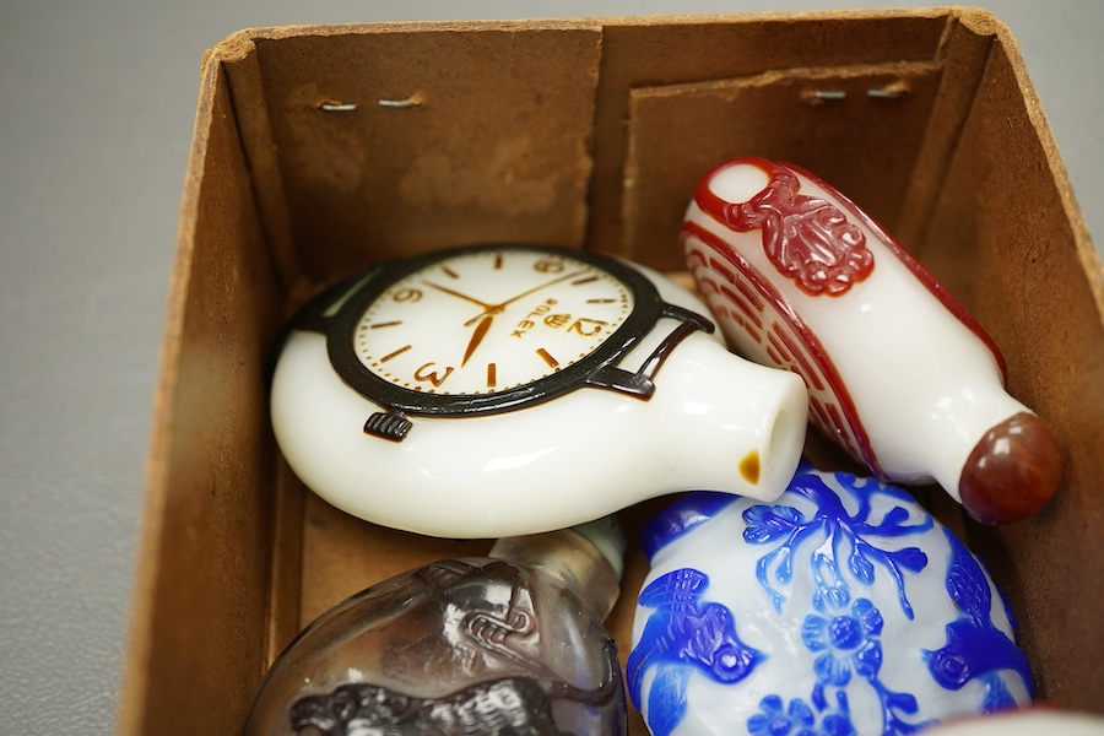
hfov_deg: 43.6
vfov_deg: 29.9
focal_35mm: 45
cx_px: 552
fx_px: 1380
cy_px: 368
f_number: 7.1
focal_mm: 30
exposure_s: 1/125
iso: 1250
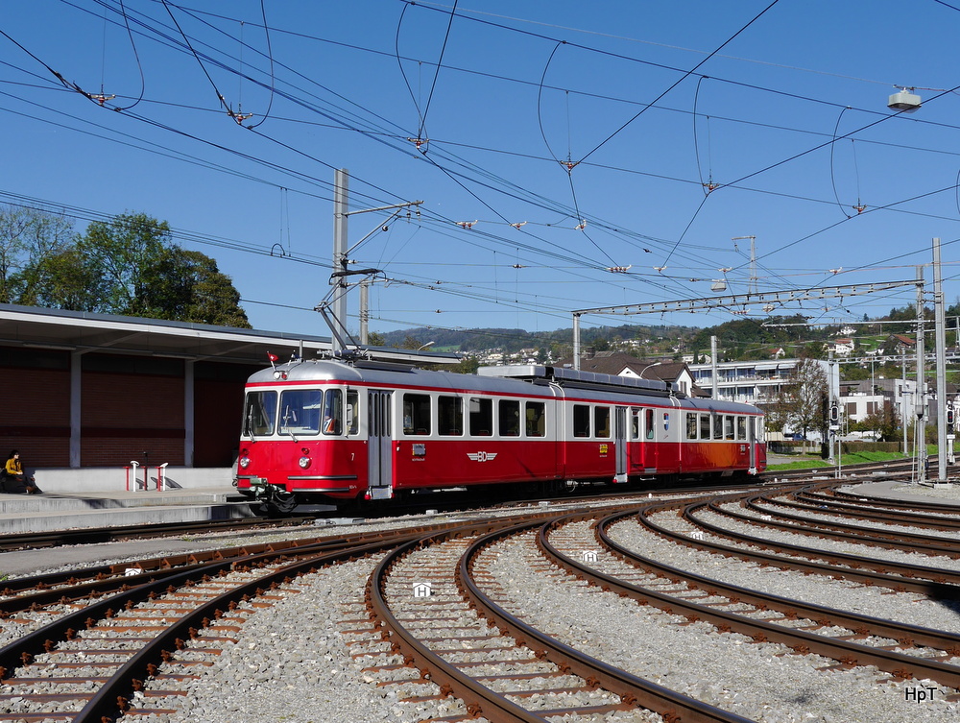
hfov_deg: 59.9
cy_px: 362
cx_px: 480
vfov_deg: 46.9
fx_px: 833
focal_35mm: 30
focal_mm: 15
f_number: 8
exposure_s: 1/500
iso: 160
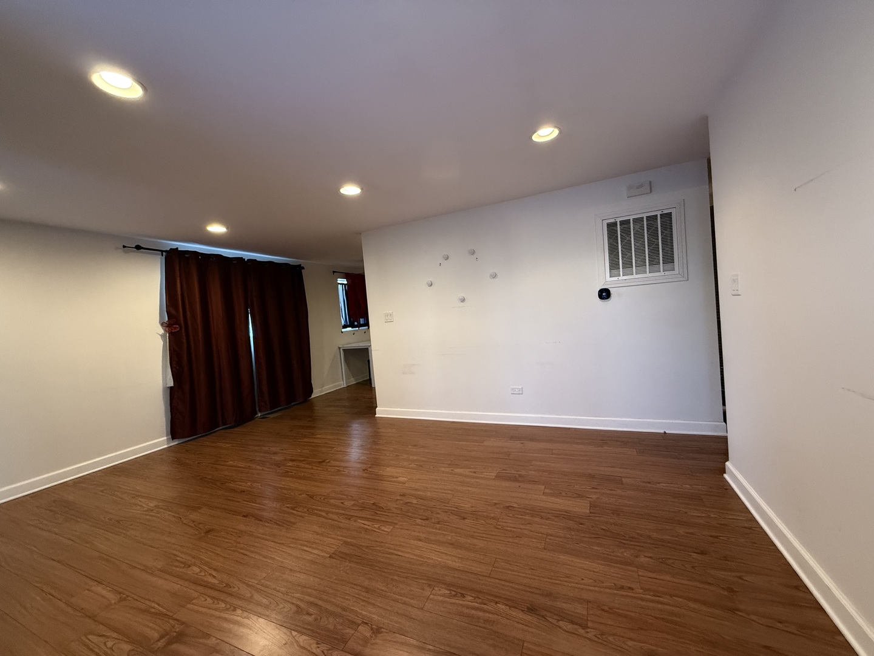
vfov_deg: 85.7
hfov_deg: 102.1
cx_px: 437
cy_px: 328
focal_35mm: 14
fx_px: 353
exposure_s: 1/60
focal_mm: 2.22
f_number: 2.2
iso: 400
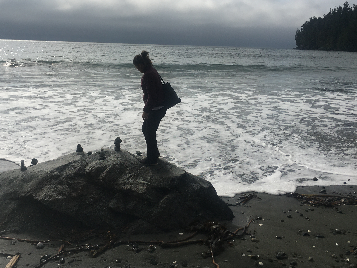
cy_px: 116
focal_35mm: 36
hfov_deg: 51.2
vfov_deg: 39.6
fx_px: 371
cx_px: 153
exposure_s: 1/4808
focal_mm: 4.15
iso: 25
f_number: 2.2
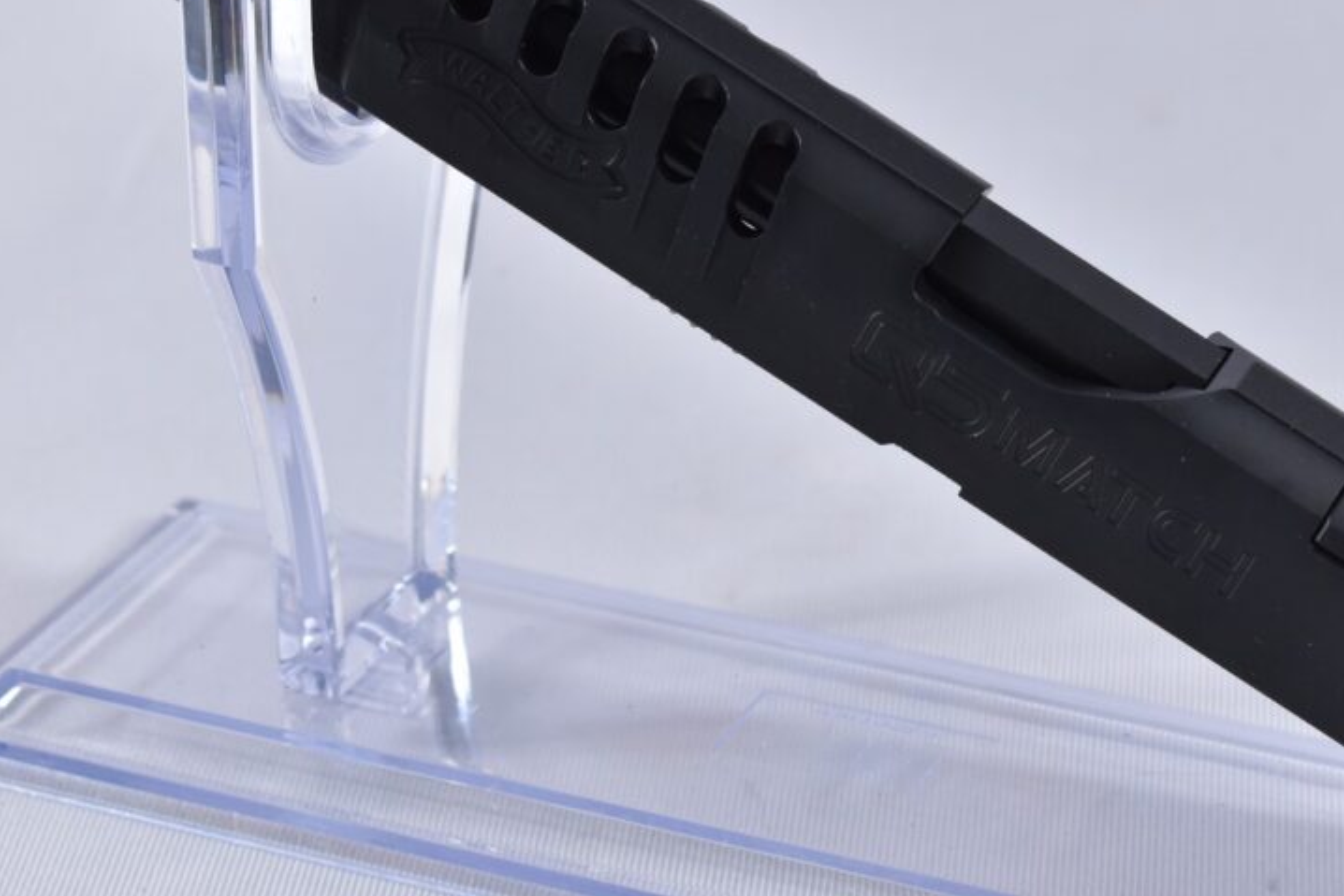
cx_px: 1000
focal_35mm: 138
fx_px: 5147
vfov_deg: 10.0
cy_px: 389
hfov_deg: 14.8
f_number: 5.6
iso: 640
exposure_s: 1/50
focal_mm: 55
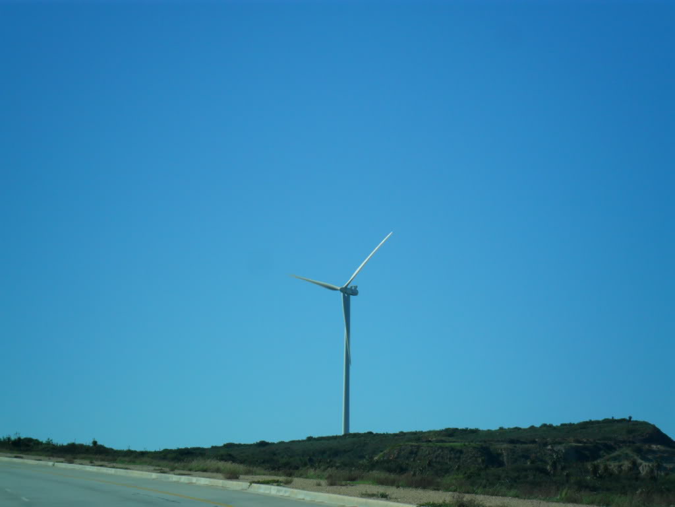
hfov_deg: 18.2
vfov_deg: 13.7
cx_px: 338
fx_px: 2106
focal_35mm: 108
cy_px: 254
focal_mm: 19.6
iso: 100
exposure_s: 1/750
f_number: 5
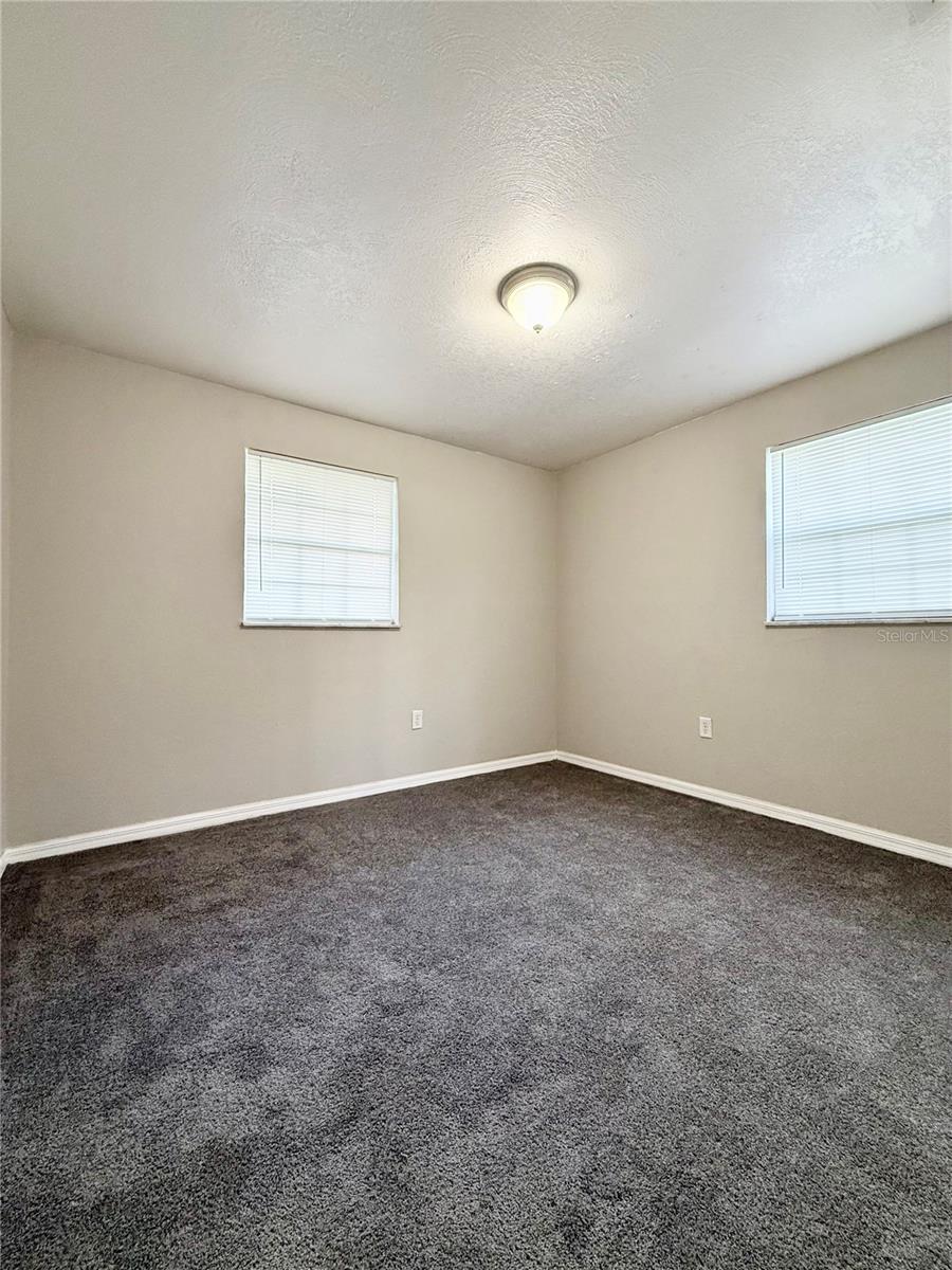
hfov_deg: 85.7
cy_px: 635
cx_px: 476
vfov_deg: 102.1
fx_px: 513
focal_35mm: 14
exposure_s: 1/120
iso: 400
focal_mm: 2.22
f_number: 2.2
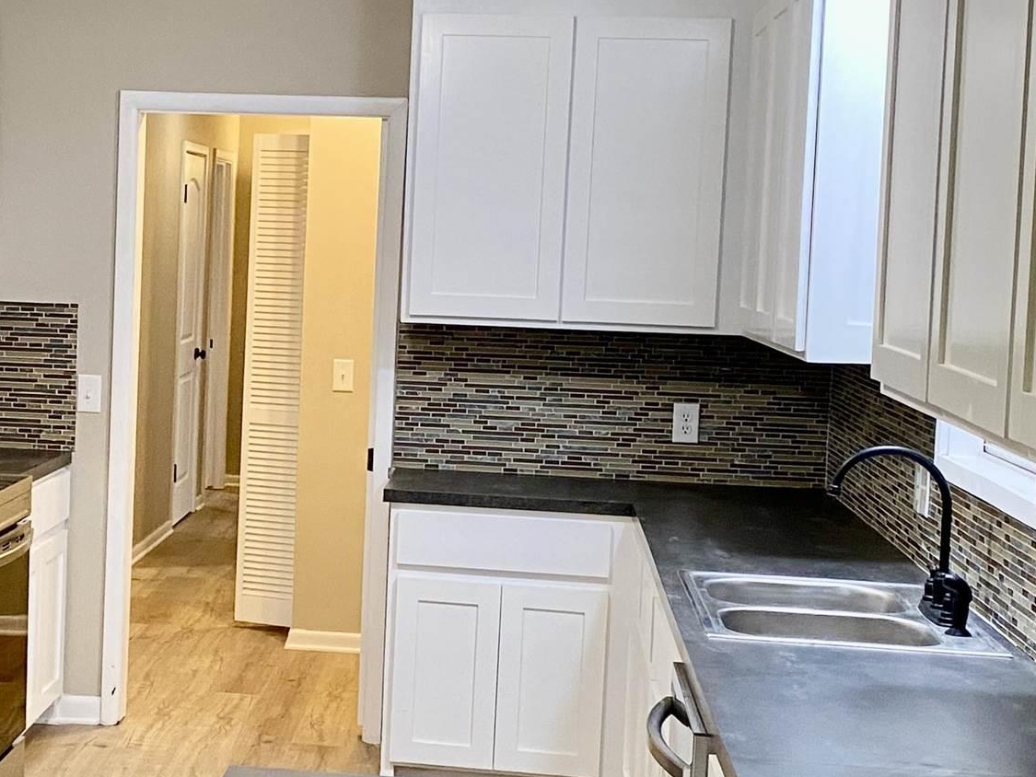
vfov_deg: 20.7
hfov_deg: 27.0
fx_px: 2125
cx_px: 232
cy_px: 426
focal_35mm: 71
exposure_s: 1/60
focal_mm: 4.25
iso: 200
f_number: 1.8
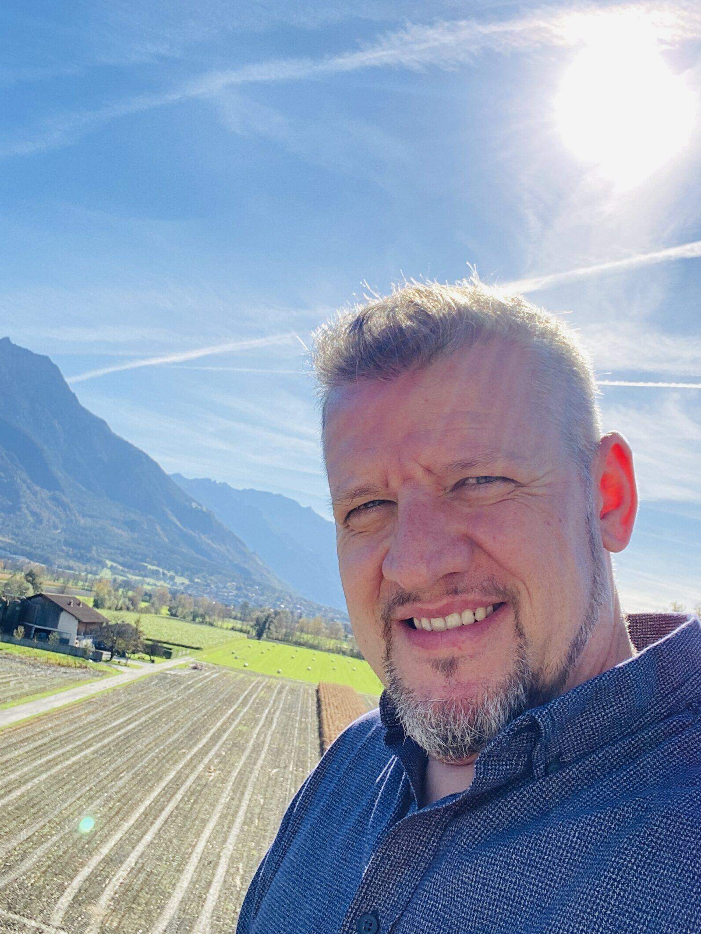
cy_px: 459
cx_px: 345
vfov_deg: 51.3
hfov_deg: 39.7
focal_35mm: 36
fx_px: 972
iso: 25
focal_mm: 2.71
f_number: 2.2
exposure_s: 1/675
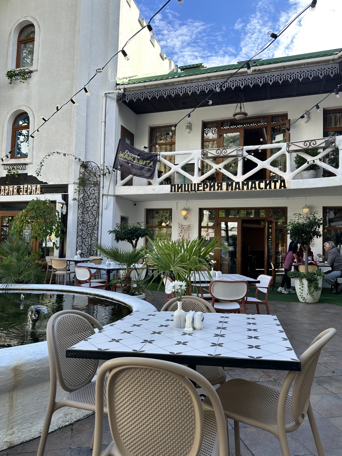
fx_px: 329
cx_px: 173
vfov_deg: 69.4
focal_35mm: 25
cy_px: 224
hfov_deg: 54.9
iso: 80
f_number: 1.78
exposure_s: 1/935
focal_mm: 6.86
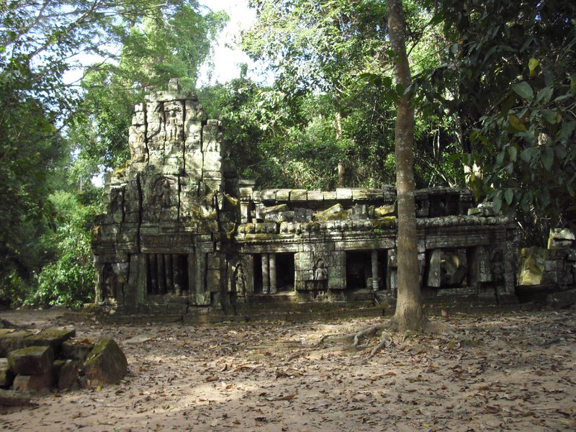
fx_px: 632
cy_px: 216
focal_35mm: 38
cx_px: 288
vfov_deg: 37.7
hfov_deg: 49.0
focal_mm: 6.2
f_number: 2.8
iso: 100
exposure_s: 1/160
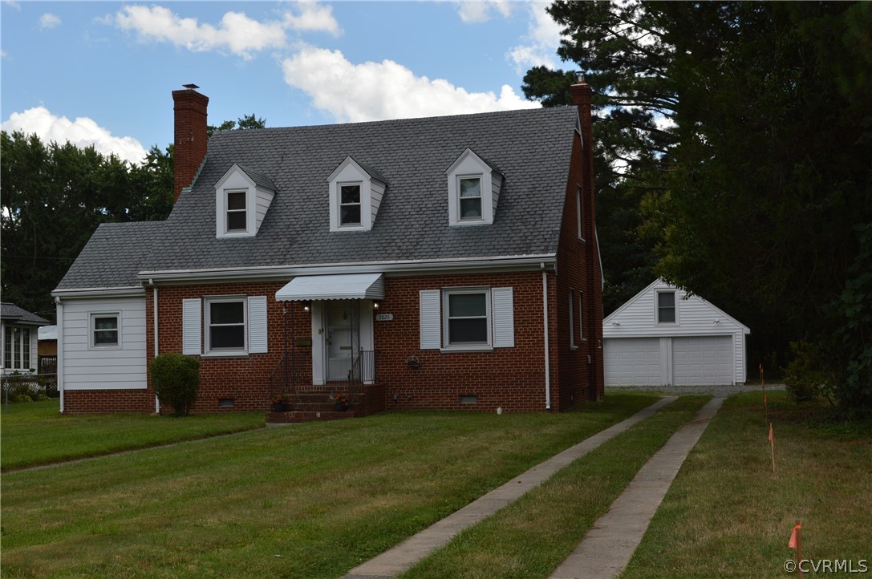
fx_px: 1234
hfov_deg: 38.9
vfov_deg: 26.4
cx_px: 436
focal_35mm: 51
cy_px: 290
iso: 100
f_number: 8
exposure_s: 1/200
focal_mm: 34
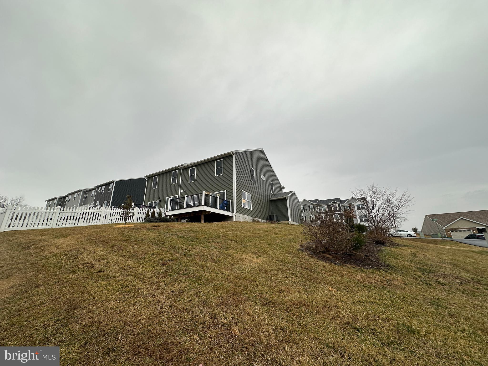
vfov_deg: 85.7
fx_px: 197
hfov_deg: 102.1
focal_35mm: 14
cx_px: 244
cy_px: 183
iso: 40
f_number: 2.2
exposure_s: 1/264
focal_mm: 2.22
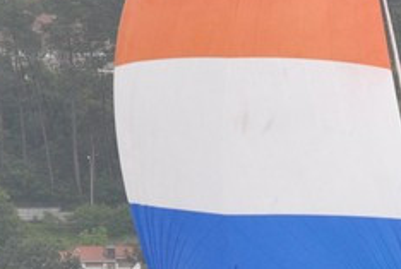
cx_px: 332
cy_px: 243
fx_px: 7421
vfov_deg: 2.1
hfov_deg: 3.1
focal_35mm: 665
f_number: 5
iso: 200
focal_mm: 116
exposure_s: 1/400
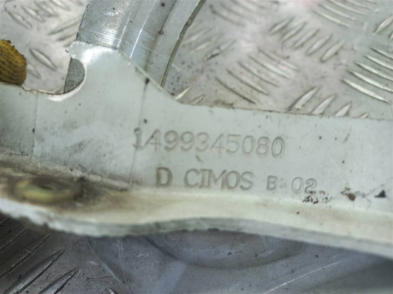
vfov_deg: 54.9
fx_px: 284
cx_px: 196
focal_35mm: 25
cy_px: 147
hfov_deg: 69.4
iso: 64
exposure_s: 1/50
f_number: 1.8
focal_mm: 4.6
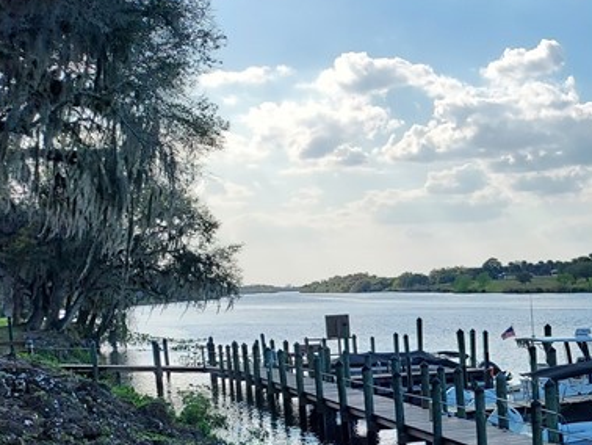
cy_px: 403
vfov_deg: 22.1
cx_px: 688
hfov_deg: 26.8
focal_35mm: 65
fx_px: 1112
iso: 40
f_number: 1.8
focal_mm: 4.6
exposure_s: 1/760
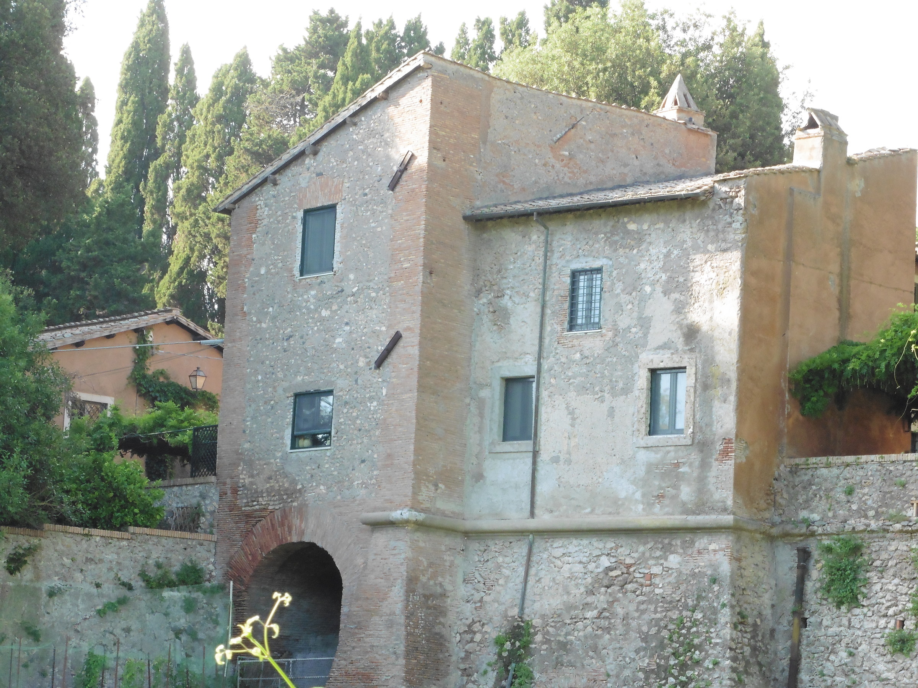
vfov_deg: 12.1
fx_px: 3235
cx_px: 459
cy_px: 344
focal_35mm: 122
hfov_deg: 16.1
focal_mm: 21.8
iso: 320
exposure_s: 1/125
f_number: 5.4
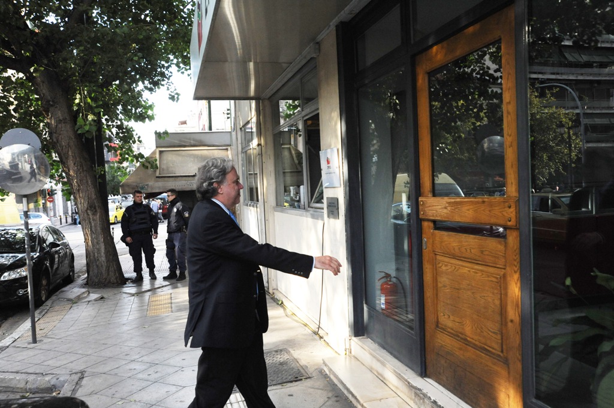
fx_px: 648
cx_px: 307
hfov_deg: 50.7
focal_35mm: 38
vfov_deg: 35.0
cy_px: 204
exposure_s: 1/640
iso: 2000
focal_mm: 38
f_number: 13
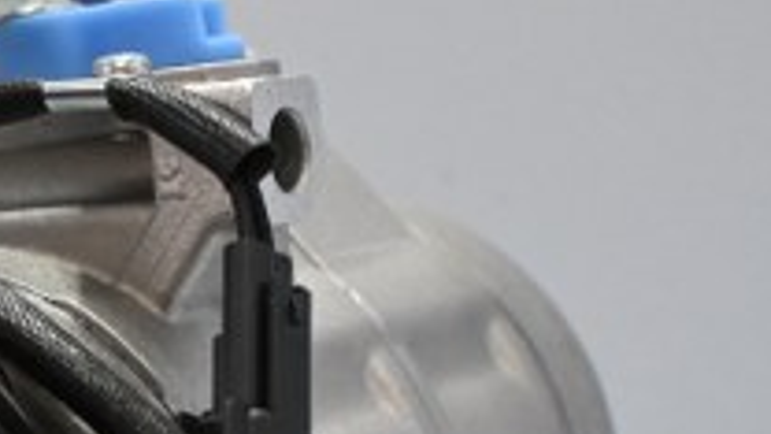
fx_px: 2412
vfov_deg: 10.1
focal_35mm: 118
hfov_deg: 17.8
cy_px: 579
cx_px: 19
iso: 3200
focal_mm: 26
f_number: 4.5
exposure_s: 1/100
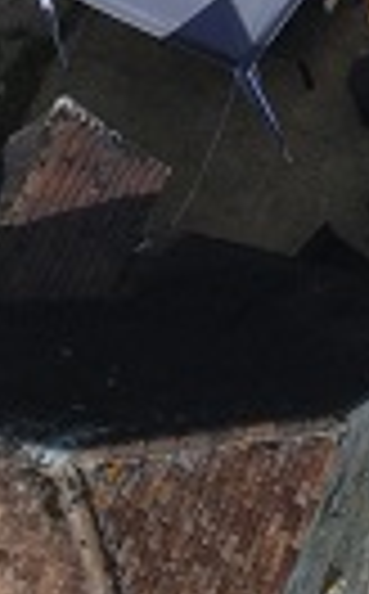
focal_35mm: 128
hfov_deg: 9.5
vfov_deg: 14.0
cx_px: 729
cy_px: -556
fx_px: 2069
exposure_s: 1/3846
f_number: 2.4
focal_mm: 4
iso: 180
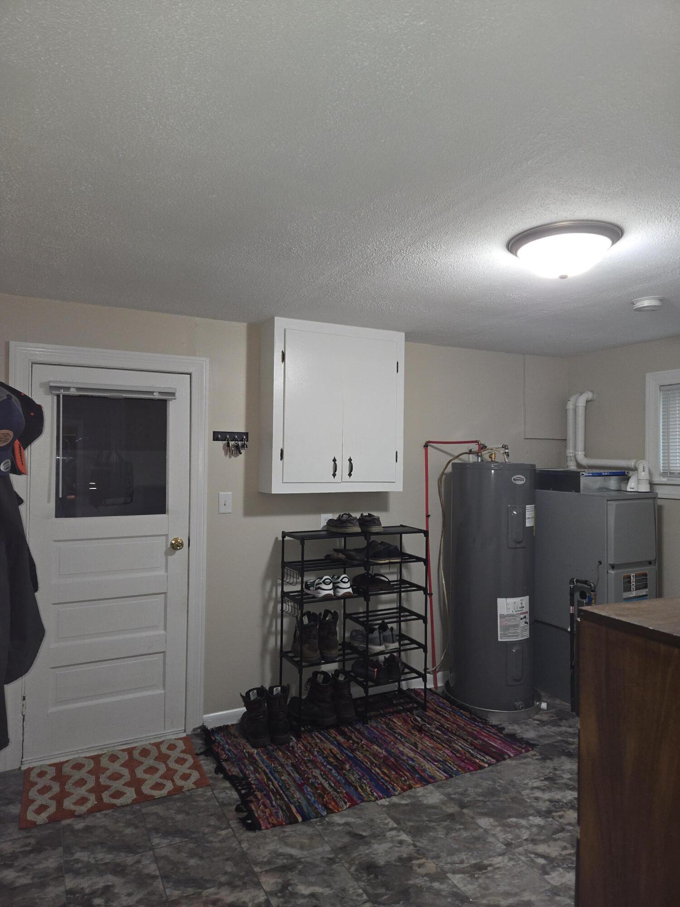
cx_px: 340
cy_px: 454
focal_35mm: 23
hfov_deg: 58.9
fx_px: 602
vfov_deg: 73.9
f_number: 1.8
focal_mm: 5.4
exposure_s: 1/40
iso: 100
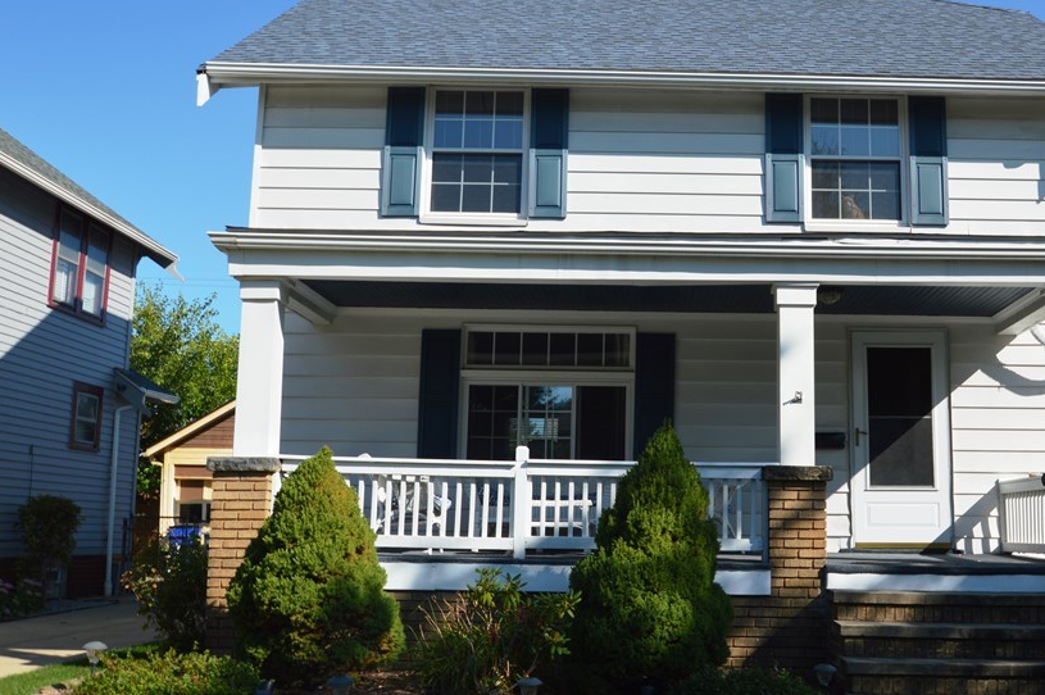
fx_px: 1160
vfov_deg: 33.3
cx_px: 673
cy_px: 330
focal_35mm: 40
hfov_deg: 47.9
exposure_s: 1/250
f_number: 8
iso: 100
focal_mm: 20
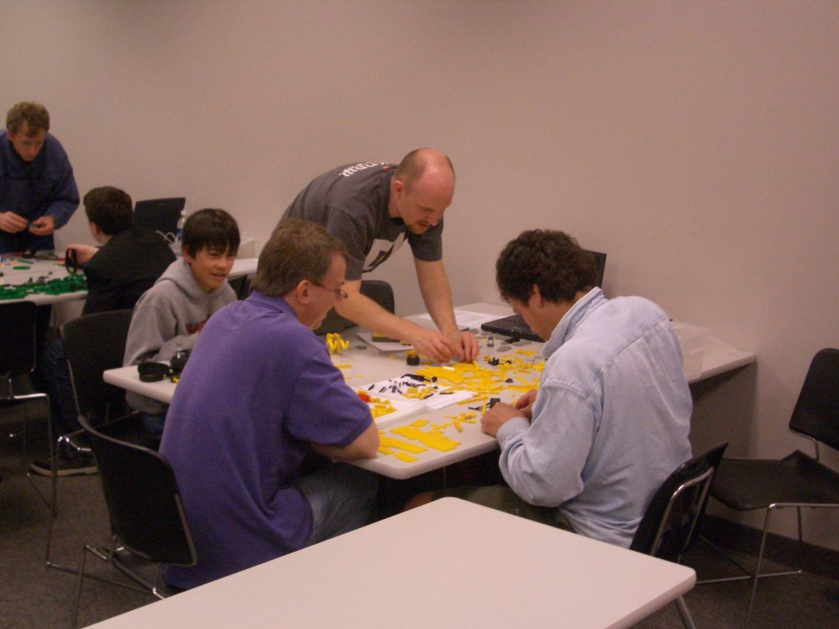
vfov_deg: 29.7
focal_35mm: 49
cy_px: 314
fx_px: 1188
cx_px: 420
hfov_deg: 38.9
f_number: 3.1
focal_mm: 8.2
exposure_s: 1/60
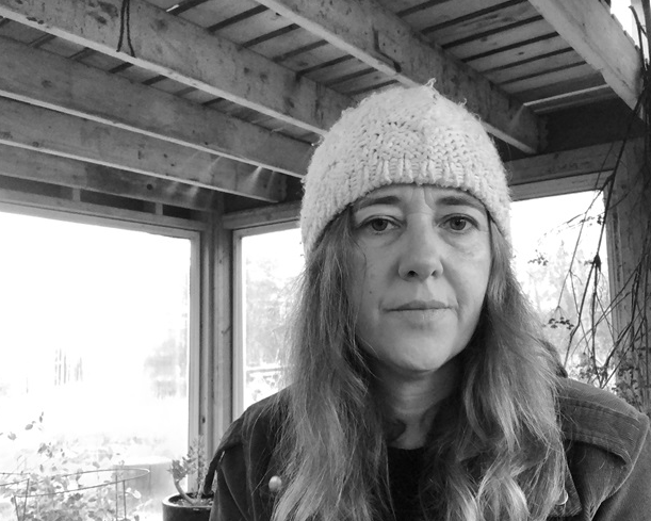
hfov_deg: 52.8
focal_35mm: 34
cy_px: 263
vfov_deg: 43.4
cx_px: 339
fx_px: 655
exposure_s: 1/60
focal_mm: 2.87
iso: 250
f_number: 2.2
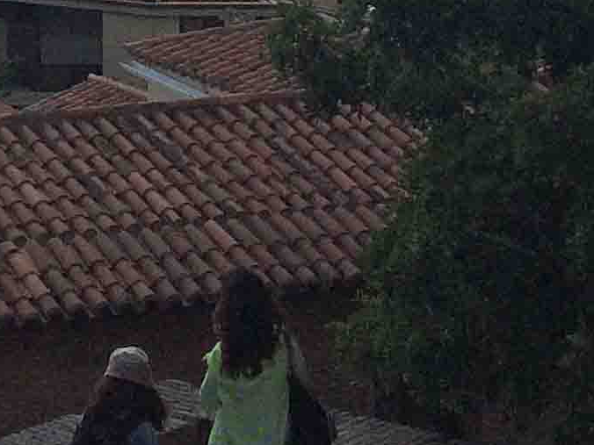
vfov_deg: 10.0
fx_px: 2402
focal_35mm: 140
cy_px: -366
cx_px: -108
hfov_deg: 13.7
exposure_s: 1/8264
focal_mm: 4.15
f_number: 2.2
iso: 40
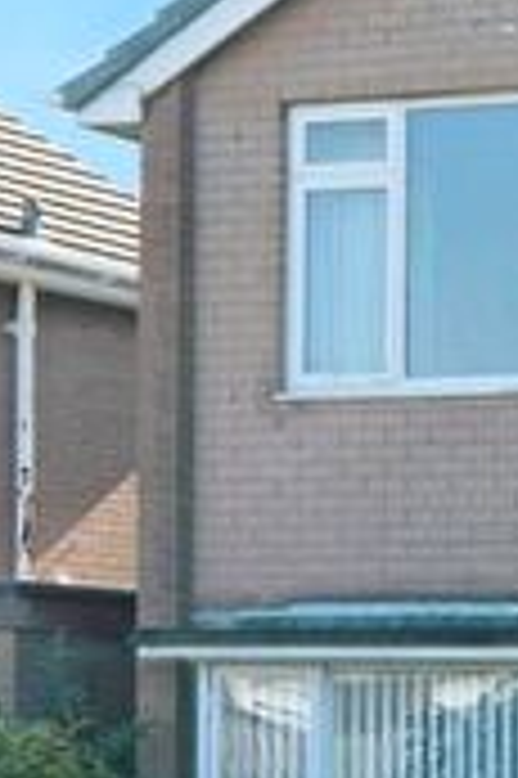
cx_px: 1045
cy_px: 488
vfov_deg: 14.1
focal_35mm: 146
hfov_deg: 8.8
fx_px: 3157
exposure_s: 1/125
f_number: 9
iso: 250
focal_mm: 24
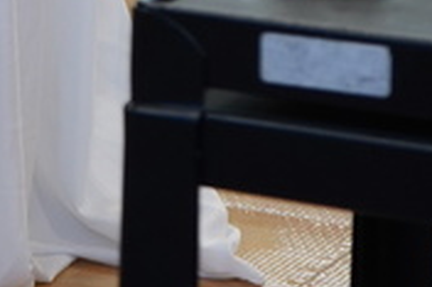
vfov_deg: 5.6
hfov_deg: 8.2
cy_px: -357
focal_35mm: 239
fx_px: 2865
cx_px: -420
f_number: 4.5
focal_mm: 41
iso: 1000
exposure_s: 1/160
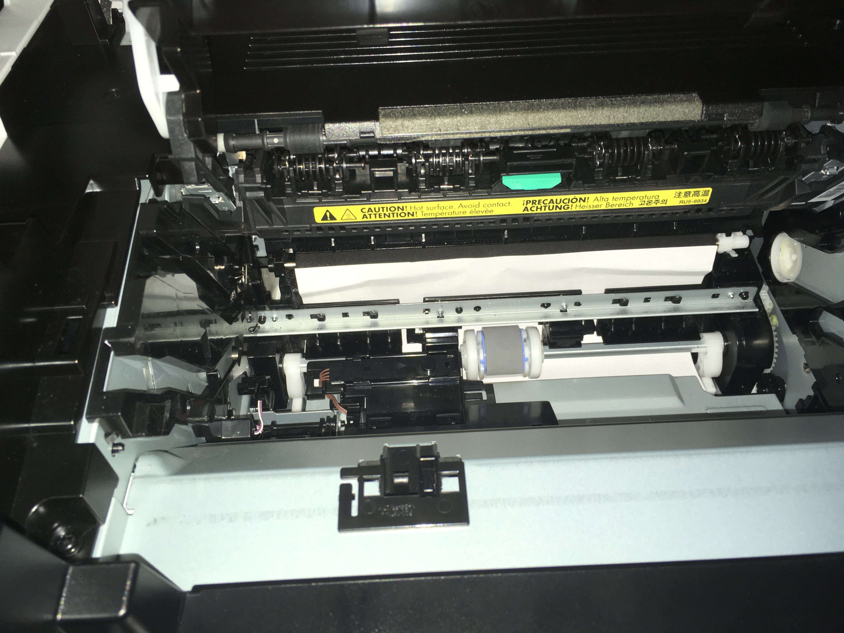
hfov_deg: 61.7
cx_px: 422
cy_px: 316
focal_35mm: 29
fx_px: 707
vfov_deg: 48.2
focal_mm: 4.15
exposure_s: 1/30
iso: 25
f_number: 2.2
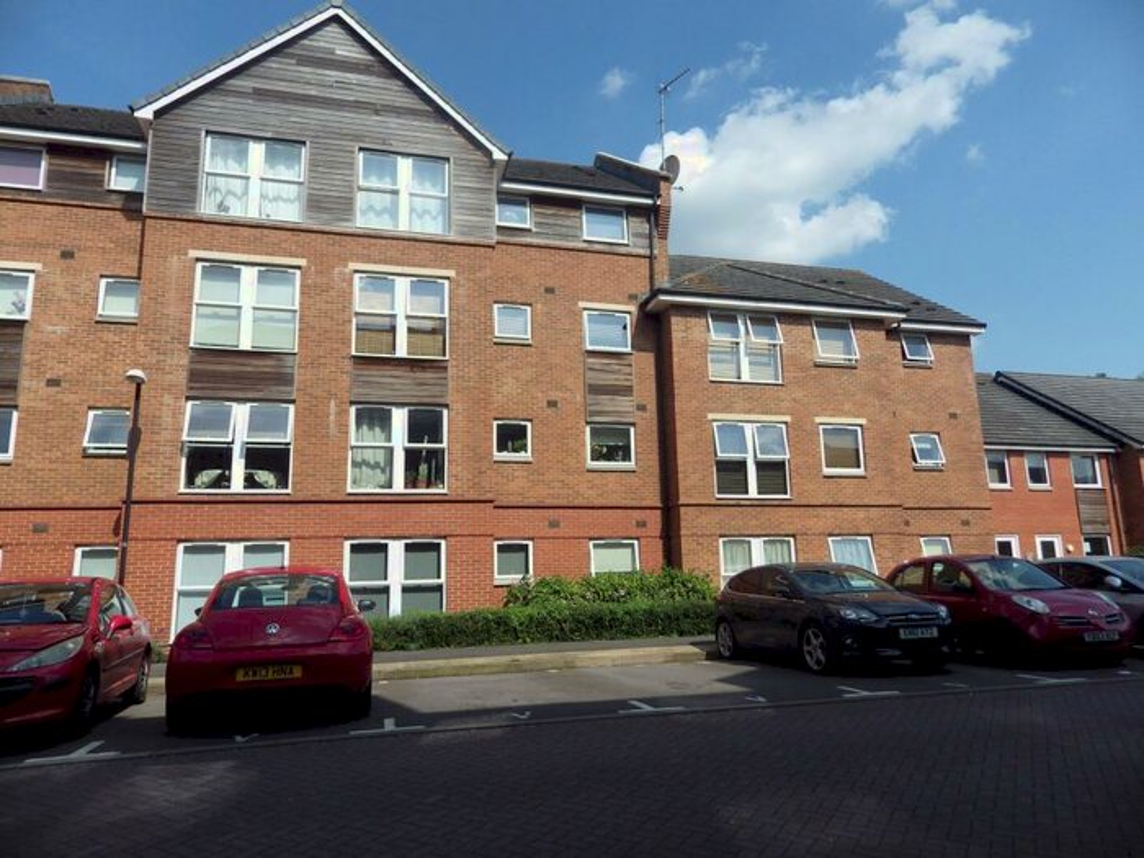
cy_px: 429
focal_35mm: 22
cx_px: 572
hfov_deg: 76.4
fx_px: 727
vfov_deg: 61.1
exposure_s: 1/160
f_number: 9.7
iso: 100
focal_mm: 4
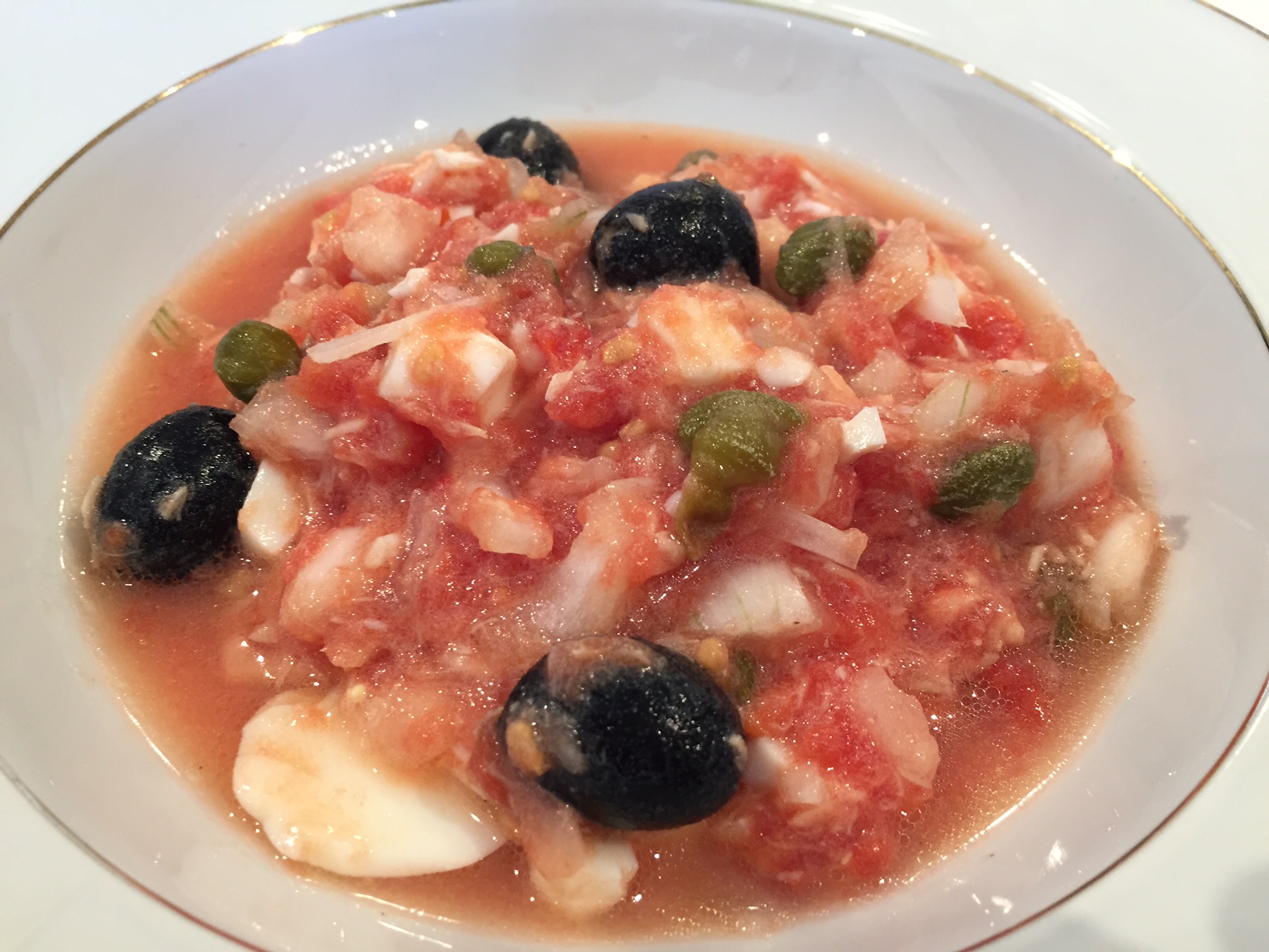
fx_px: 1063
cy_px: 476
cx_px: 634
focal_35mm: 29
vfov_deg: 48.2
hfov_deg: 61.7
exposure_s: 1/33
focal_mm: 4.15
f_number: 2.2
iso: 160
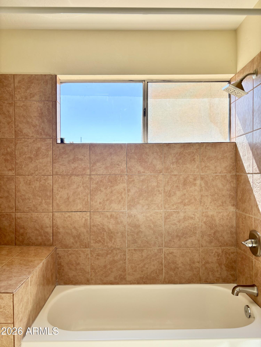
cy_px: 174
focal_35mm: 26
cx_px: 130
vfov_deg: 67.3
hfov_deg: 53.1
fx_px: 261
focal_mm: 5.96
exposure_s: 1/437
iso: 50
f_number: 1.6
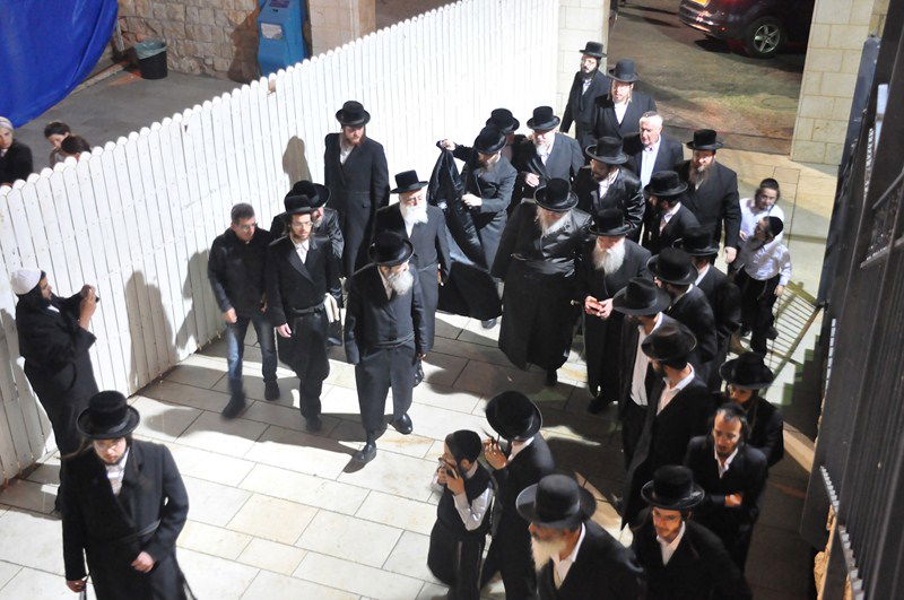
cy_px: 300
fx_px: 1128
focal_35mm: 45
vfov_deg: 29.8
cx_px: 452
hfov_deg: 43.7
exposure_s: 1/30
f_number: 4.2
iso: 3200
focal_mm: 30
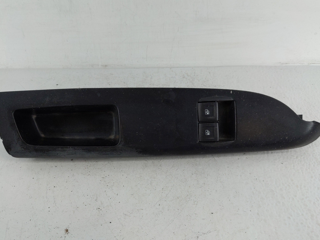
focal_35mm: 29
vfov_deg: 48.2
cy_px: 124
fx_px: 268
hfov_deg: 61.7
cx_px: 156
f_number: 1.73
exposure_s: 1/124
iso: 61
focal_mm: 4.38
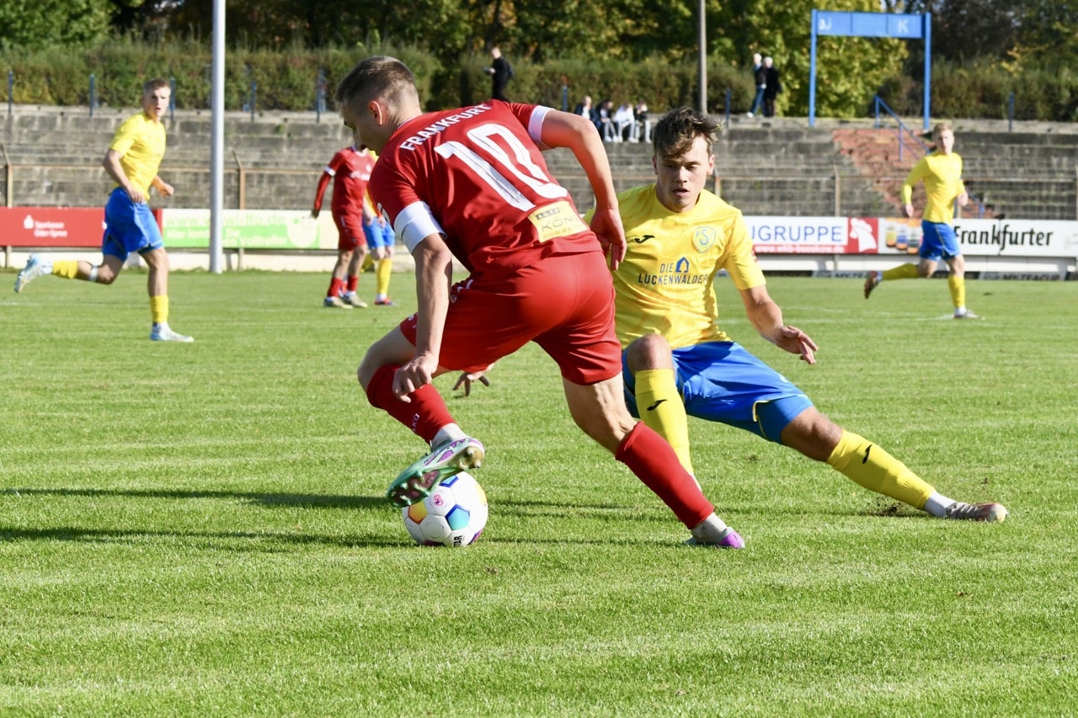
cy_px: 359
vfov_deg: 14.9
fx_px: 2754
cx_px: 539
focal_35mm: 92
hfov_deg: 22.1
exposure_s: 1/1600
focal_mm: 92
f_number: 8
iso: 2000
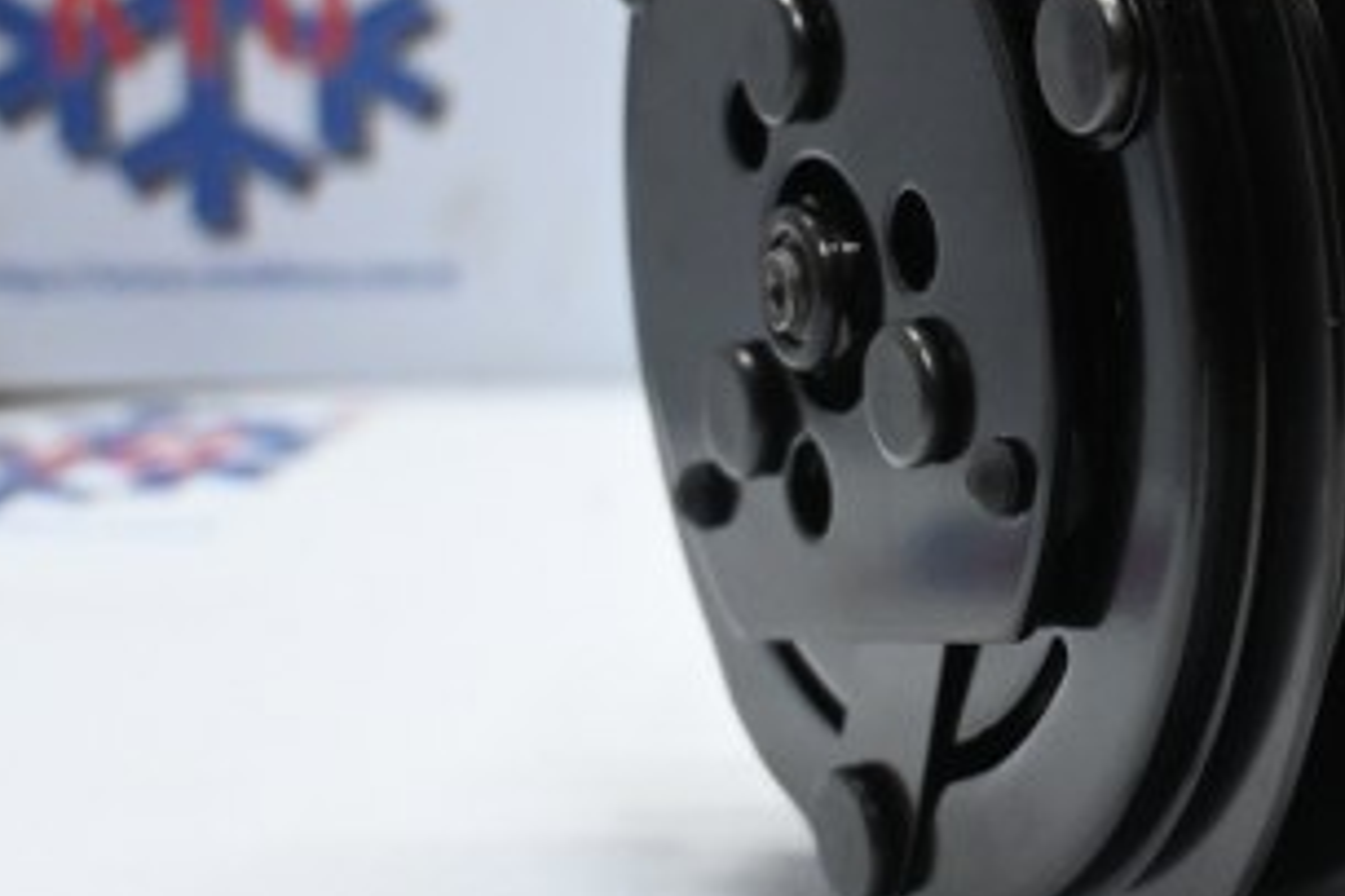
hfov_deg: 19.7
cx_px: 1535
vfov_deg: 13.8
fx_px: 3671
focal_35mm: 98
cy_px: 126
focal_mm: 25
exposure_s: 1/125
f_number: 4.2
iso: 1800
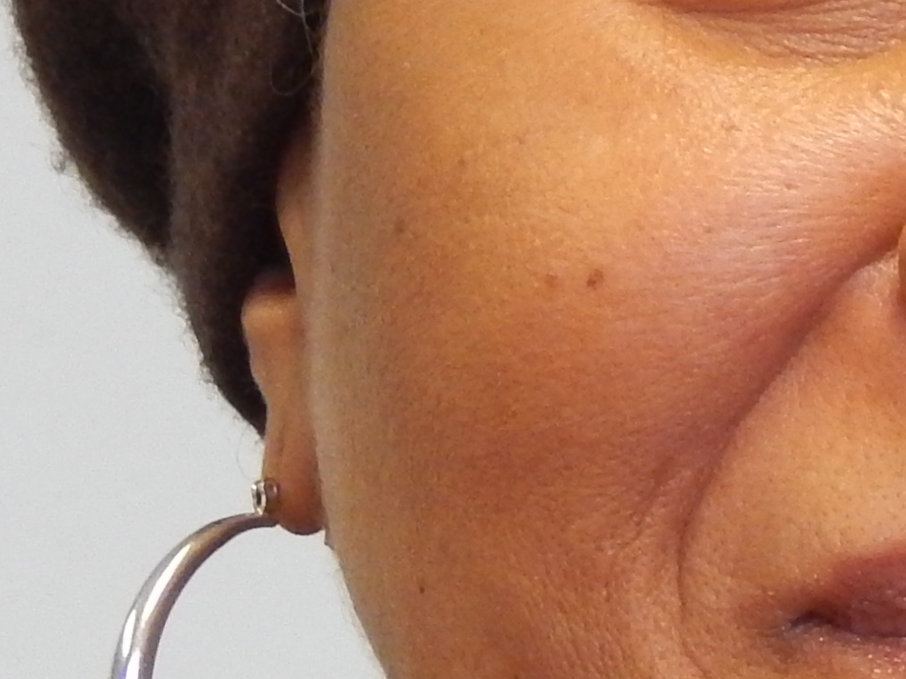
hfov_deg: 3.9
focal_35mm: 509
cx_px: 1028
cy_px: 250
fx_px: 13320
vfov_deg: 2.9
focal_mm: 18.7
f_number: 4.5
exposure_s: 1/25
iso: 400
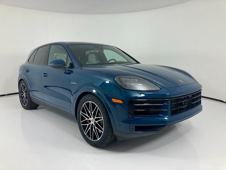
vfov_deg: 49.7
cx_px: 113
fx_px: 183
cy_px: 85
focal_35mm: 28
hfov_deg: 63.4
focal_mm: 3.99
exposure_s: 1/203
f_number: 1.8
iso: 20
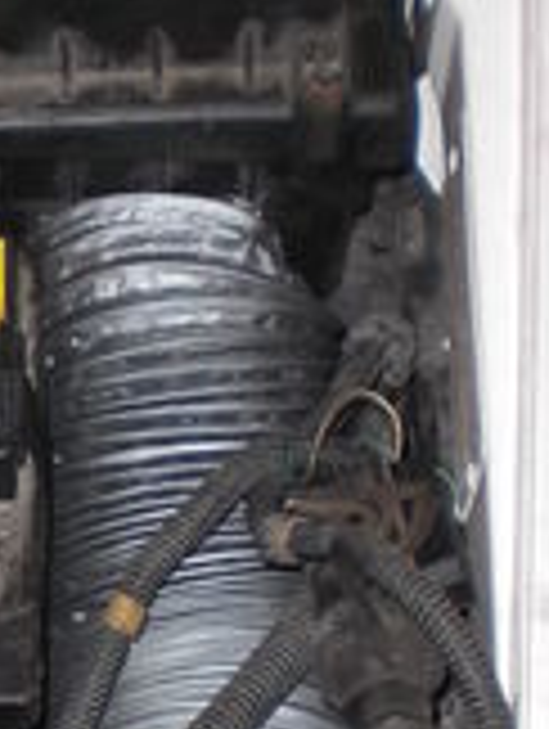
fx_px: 2995
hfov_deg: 10.3
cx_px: -126
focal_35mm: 142
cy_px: 644
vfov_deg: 13.8
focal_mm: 6.3
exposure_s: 1/60
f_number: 3.1
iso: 100
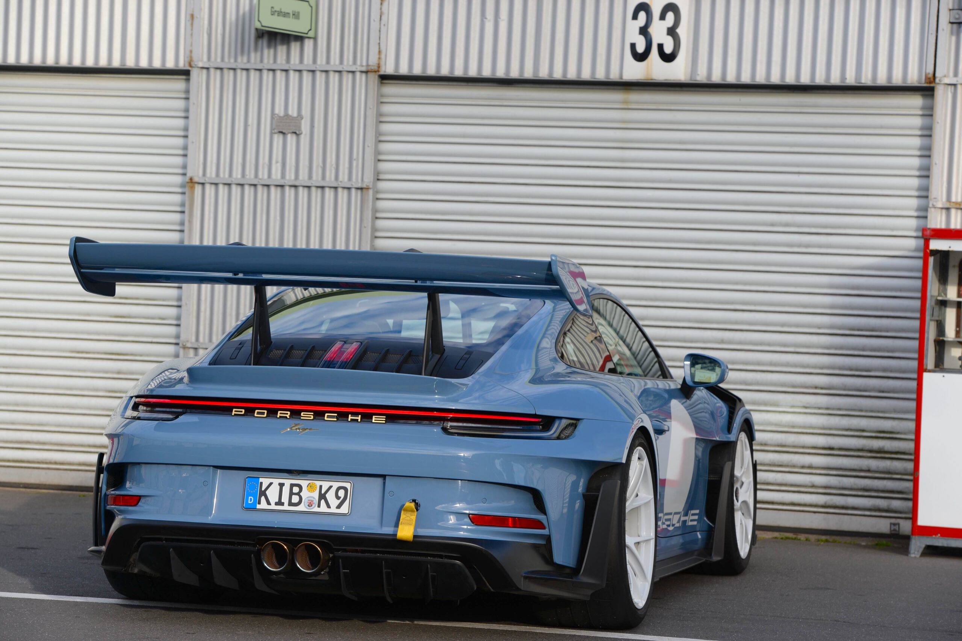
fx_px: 3098
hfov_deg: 17.7
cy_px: 320
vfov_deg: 11.8
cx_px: 481
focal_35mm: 116
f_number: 8
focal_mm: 116
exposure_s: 1/250
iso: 200
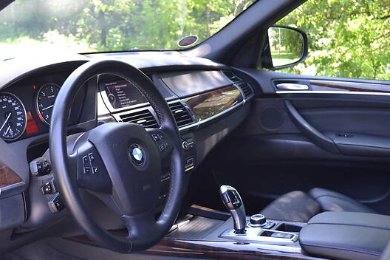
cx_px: 131
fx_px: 542
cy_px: 132
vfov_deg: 27.0
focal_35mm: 50
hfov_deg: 39.2
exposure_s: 1/80
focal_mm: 22
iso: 400
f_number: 4.5
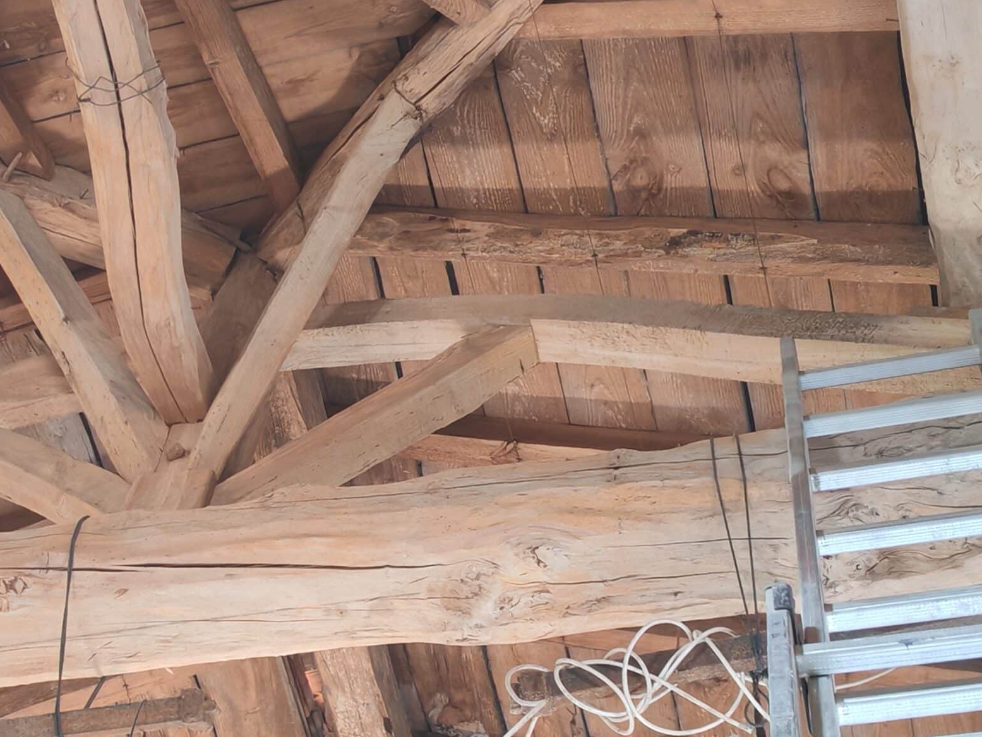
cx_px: 275
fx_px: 2242
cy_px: 474
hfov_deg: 24.5
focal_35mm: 79
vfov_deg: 18.6
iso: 400
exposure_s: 1/33
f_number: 1.95
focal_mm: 5.52
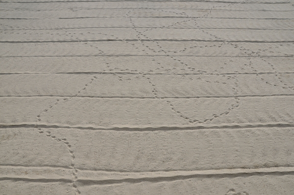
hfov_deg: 67.4
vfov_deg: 47.8
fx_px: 220
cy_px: 98
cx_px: 147
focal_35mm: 27
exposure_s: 1/250
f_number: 10
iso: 200
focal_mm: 18
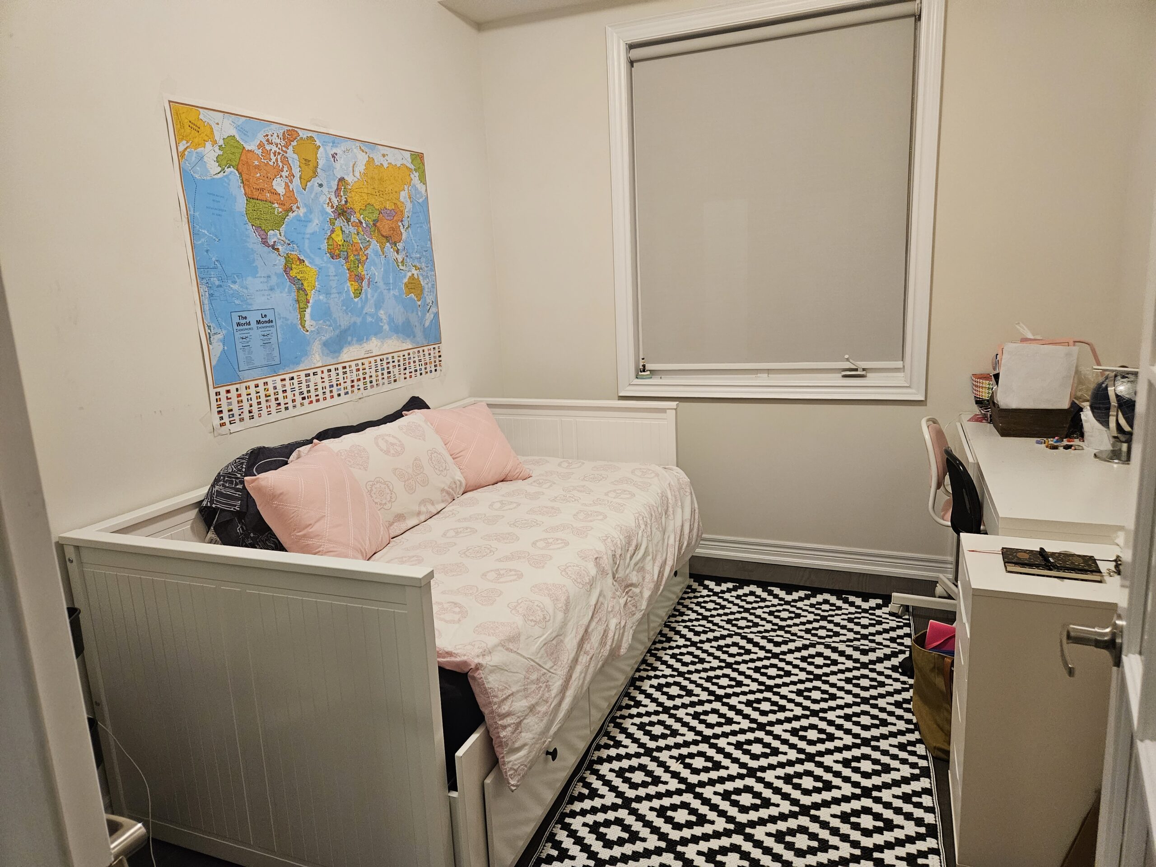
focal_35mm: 23
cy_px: 434
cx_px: 578
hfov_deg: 73.9
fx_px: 768
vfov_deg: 58.9
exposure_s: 1/120
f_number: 1.8
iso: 640
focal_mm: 5.4
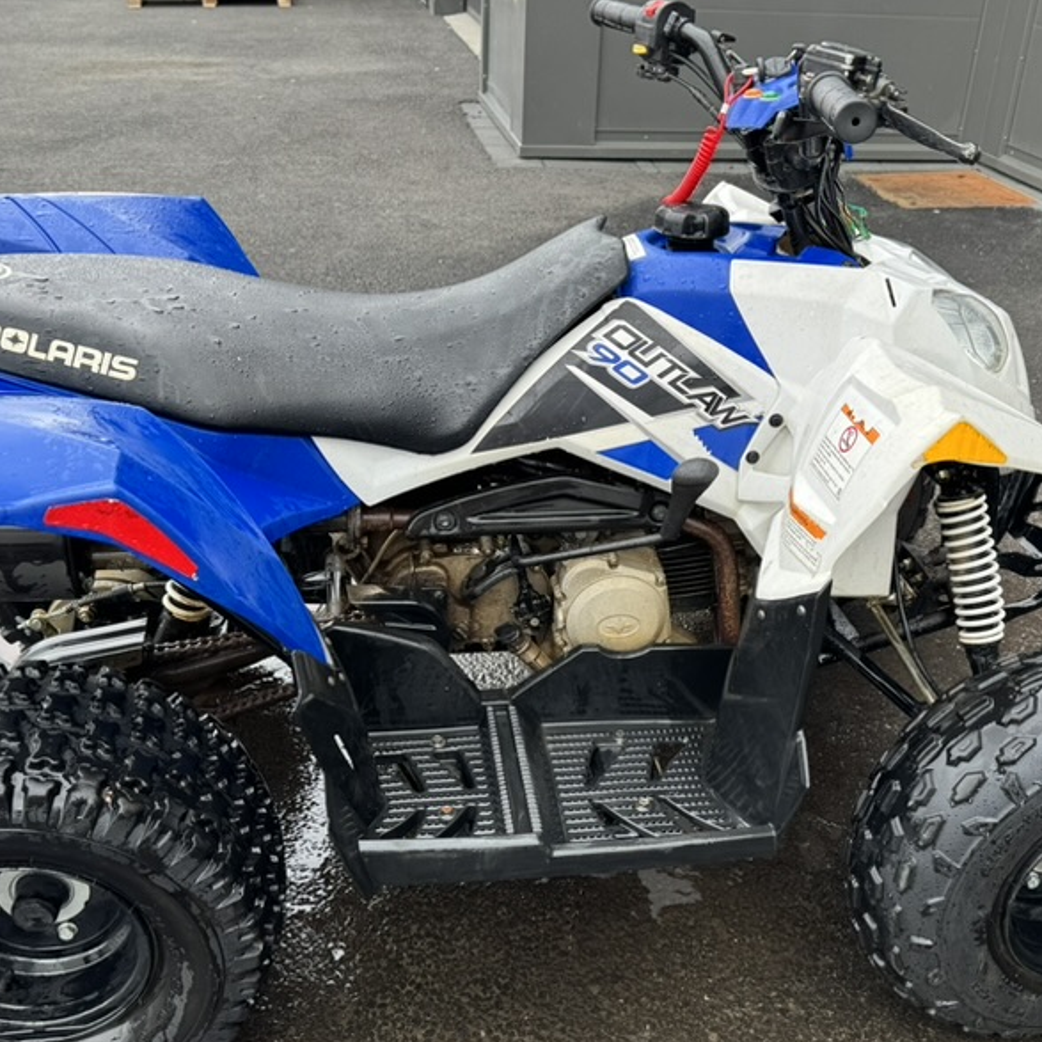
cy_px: 595
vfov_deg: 44.8
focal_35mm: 37
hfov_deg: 44.9
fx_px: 1260
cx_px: 540
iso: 64
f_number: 1.78
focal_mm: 6.76
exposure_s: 1/249
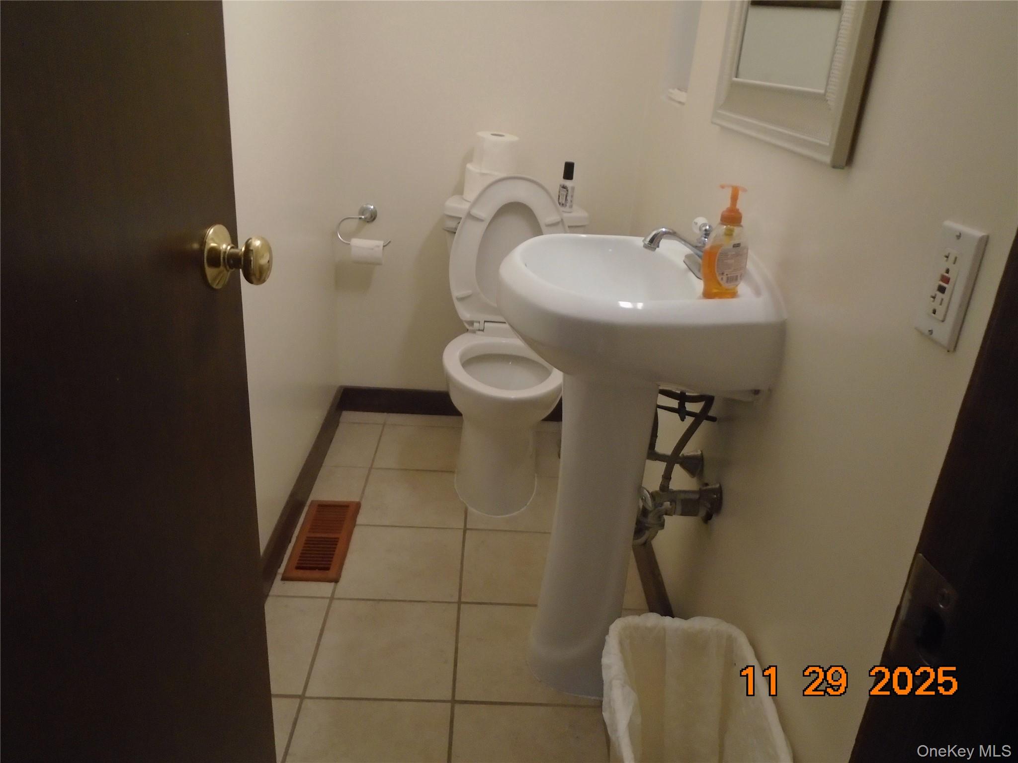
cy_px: 382
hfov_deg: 67.3
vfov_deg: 53.1
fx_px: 765
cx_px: 509
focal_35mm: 26
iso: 320
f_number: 3.2
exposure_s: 1/30
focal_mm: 4.6
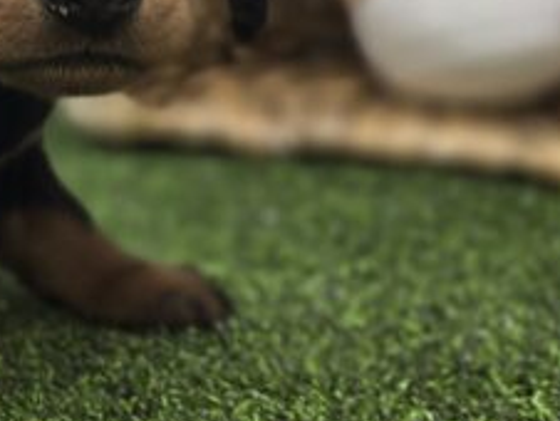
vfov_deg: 14.1
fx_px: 1684
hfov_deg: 16.9
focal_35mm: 104
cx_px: -315
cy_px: 22
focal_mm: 6.3
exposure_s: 1/120
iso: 50
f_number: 1.7
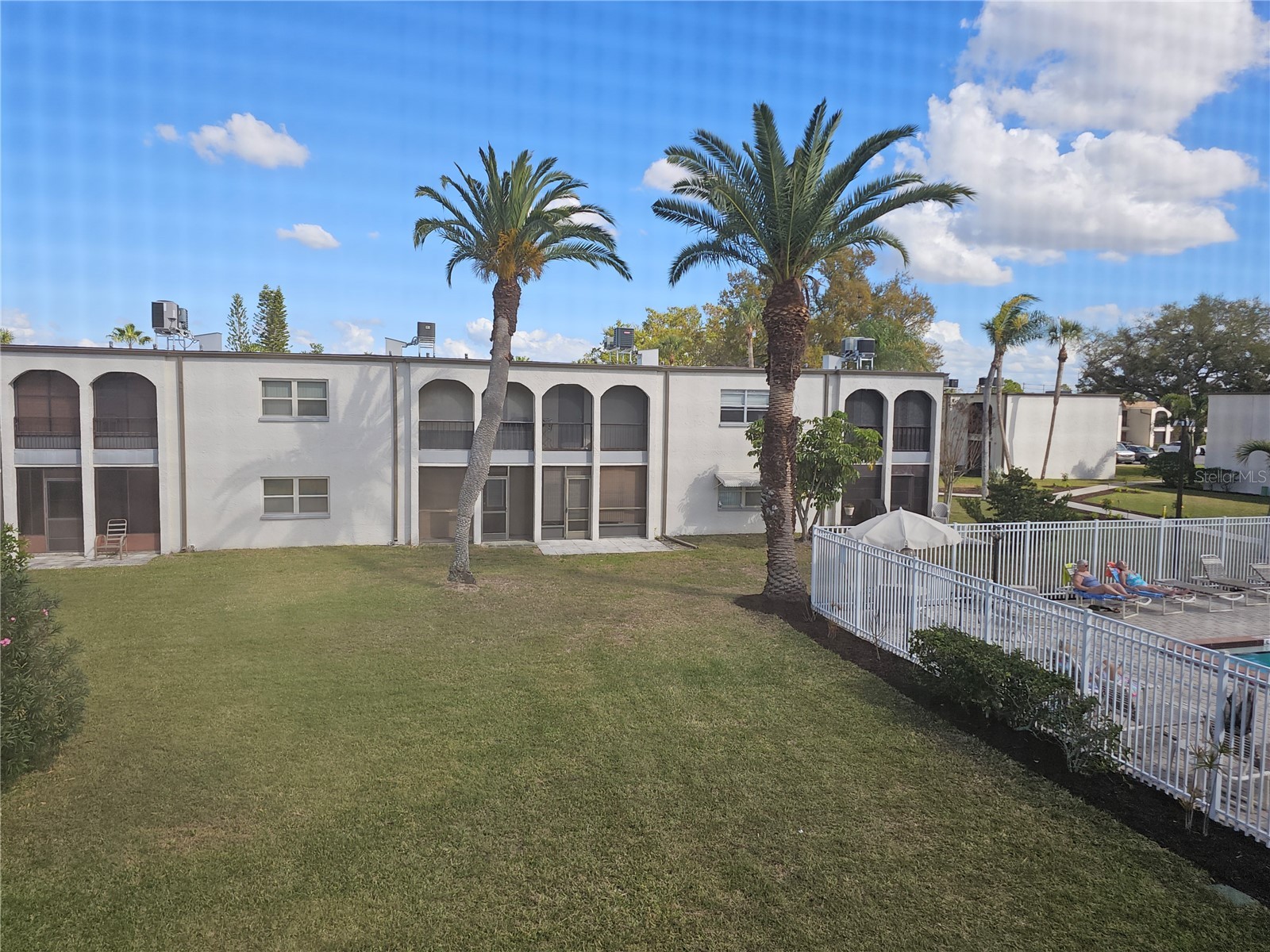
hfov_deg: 73.9
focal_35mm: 23
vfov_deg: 58.9
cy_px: 476
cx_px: 635
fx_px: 844
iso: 10
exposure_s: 1/476
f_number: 1.7
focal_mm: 6.3
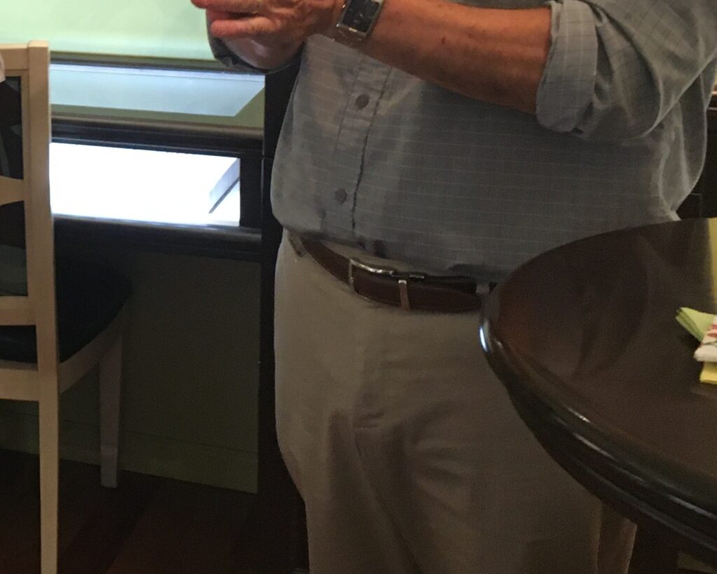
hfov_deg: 24.8
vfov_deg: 21.0
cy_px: 46
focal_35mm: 71
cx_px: -79
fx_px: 1507
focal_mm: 4.15
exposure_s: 1/30
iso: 200
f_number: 2.2
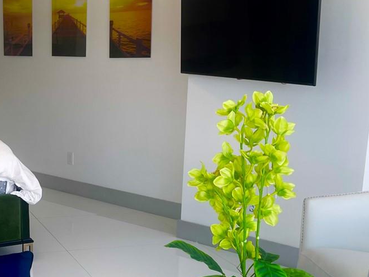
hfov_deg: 30.0
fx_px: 672
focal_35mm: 63
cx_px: 74
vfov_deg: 23.0
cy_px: 214
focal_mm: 5.1
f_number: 1.6
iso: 32
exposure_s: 1/167
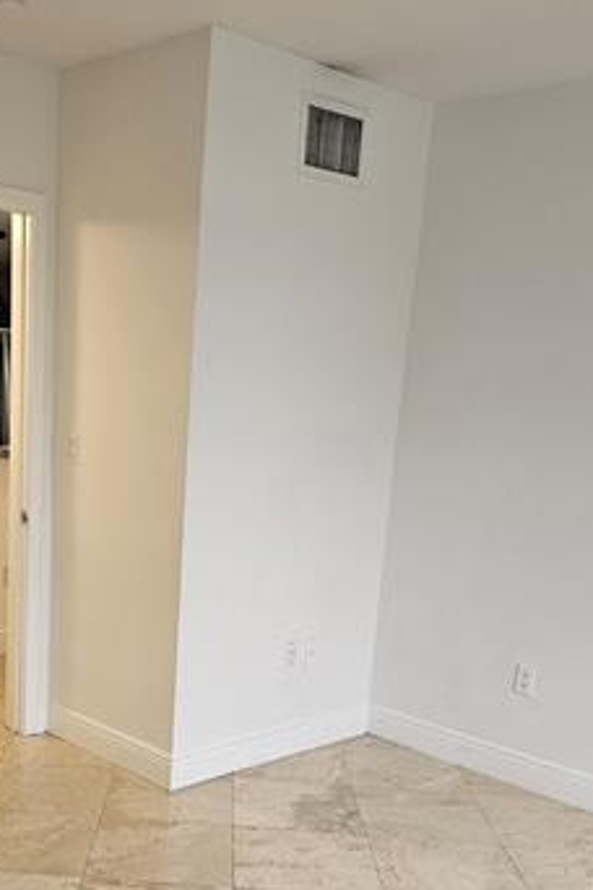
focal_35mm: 42
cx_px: 172
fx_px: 1038
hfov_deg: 31.5
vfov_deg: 44.7
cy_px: 674
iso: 250
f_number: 1.8
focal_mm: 5.4
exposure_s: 1/120
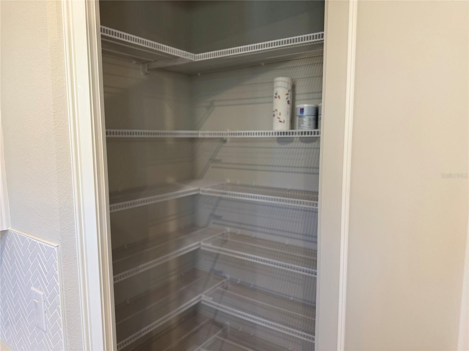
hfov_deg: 71.6
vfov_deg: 56.8
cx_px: 234
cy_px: 176
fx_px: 325
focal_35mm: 24
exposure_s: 1/120
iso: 160
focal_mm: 6.76
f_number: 1.78
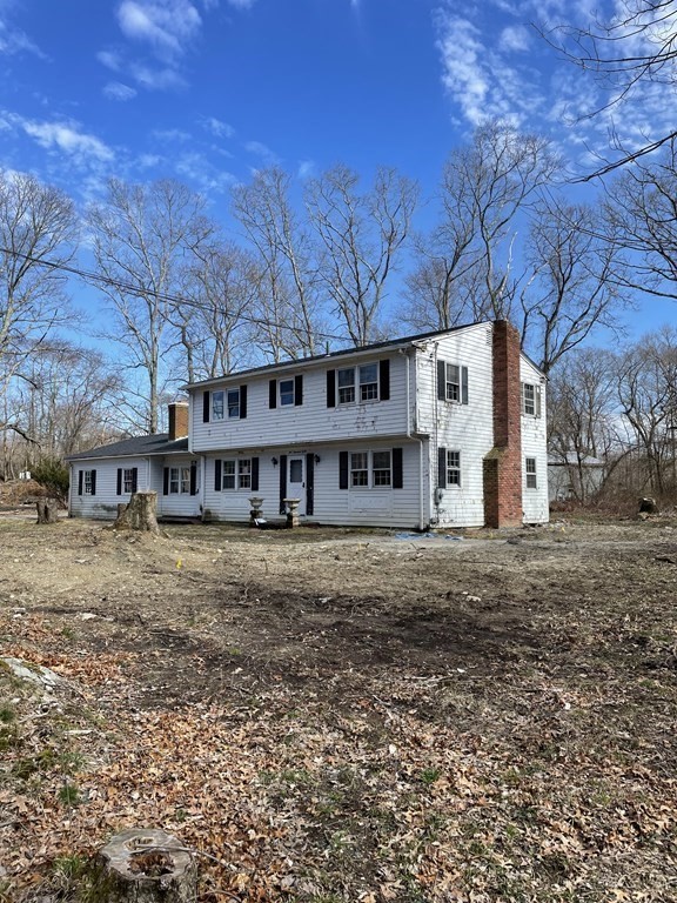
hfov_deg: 53.1
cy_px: 452
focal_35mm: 26
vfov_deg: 67.3
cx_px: 338
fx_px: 678
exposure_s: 1/2092
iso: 32
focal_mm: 4.2
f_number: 1.6
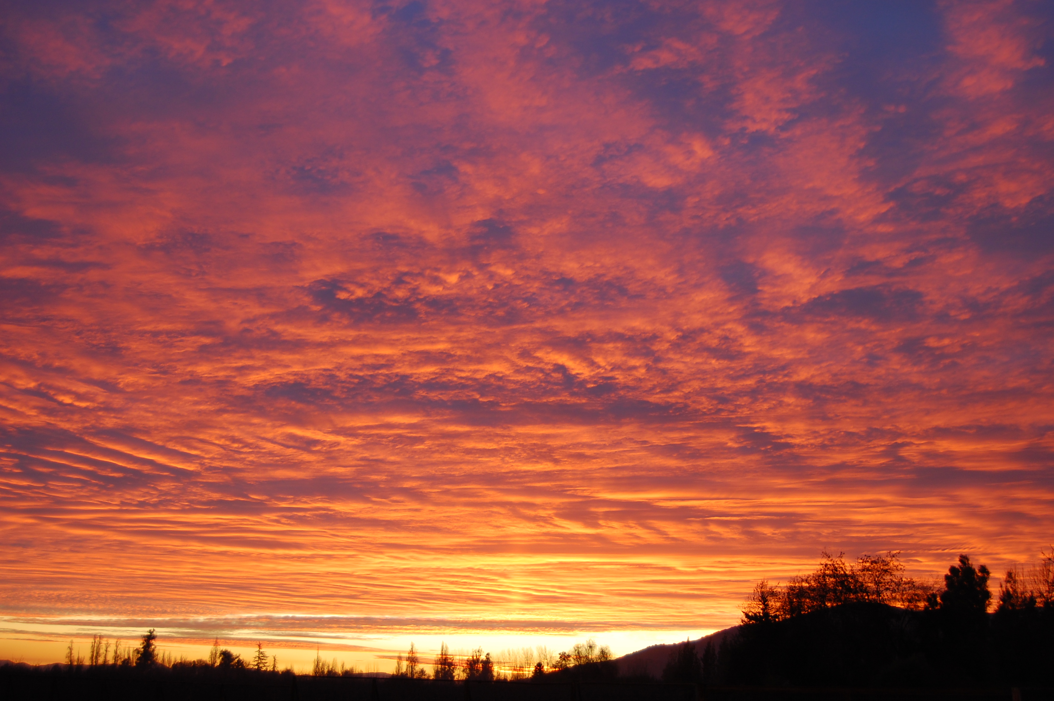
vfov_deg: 36.8
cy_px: 350
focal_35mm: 36
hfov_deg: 53.2
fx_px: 1053
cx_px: 527
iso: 220
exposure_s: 1/60
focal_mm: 24
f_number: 4
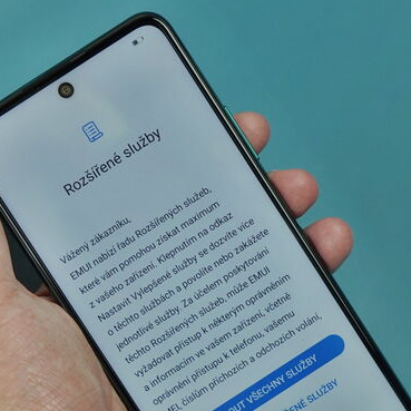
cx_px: 189
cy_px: 292
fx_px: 1101
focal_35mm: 82
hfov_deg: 21.1
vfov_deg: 21.0
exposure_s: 1/500
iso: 1000
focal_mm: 43
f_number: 5.6
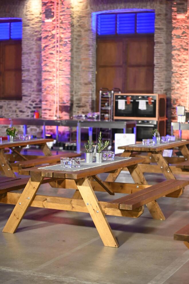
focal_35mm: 70
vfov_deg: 28.9
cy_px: 142
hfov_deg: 19.4
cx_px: 94
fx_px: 552
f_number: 2.8
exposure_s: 1/50
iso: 4000
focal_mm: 70
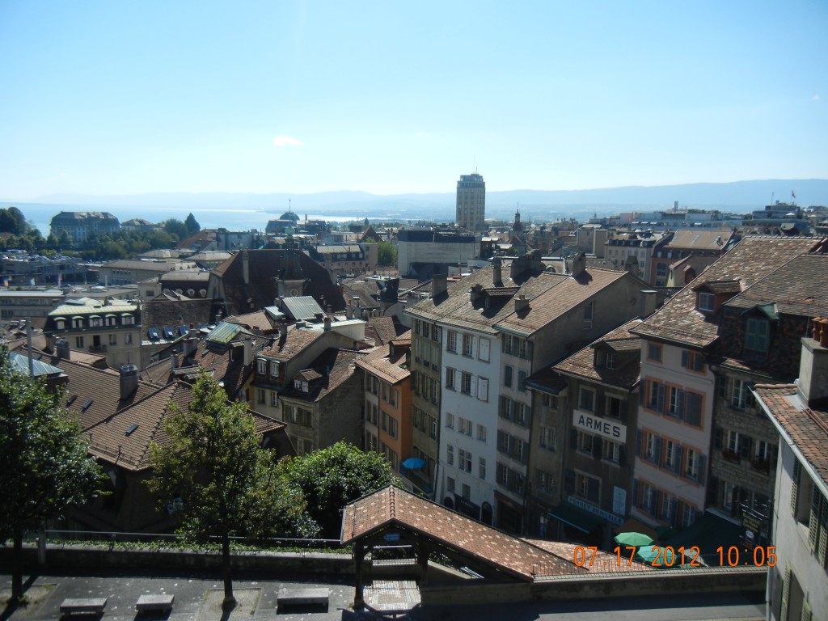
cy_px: 310
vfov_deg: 46.8
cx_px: 414
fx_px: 718
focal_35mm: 30
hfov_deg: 60.0
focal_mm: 5.4
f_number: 7
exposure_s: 1/397
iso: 160
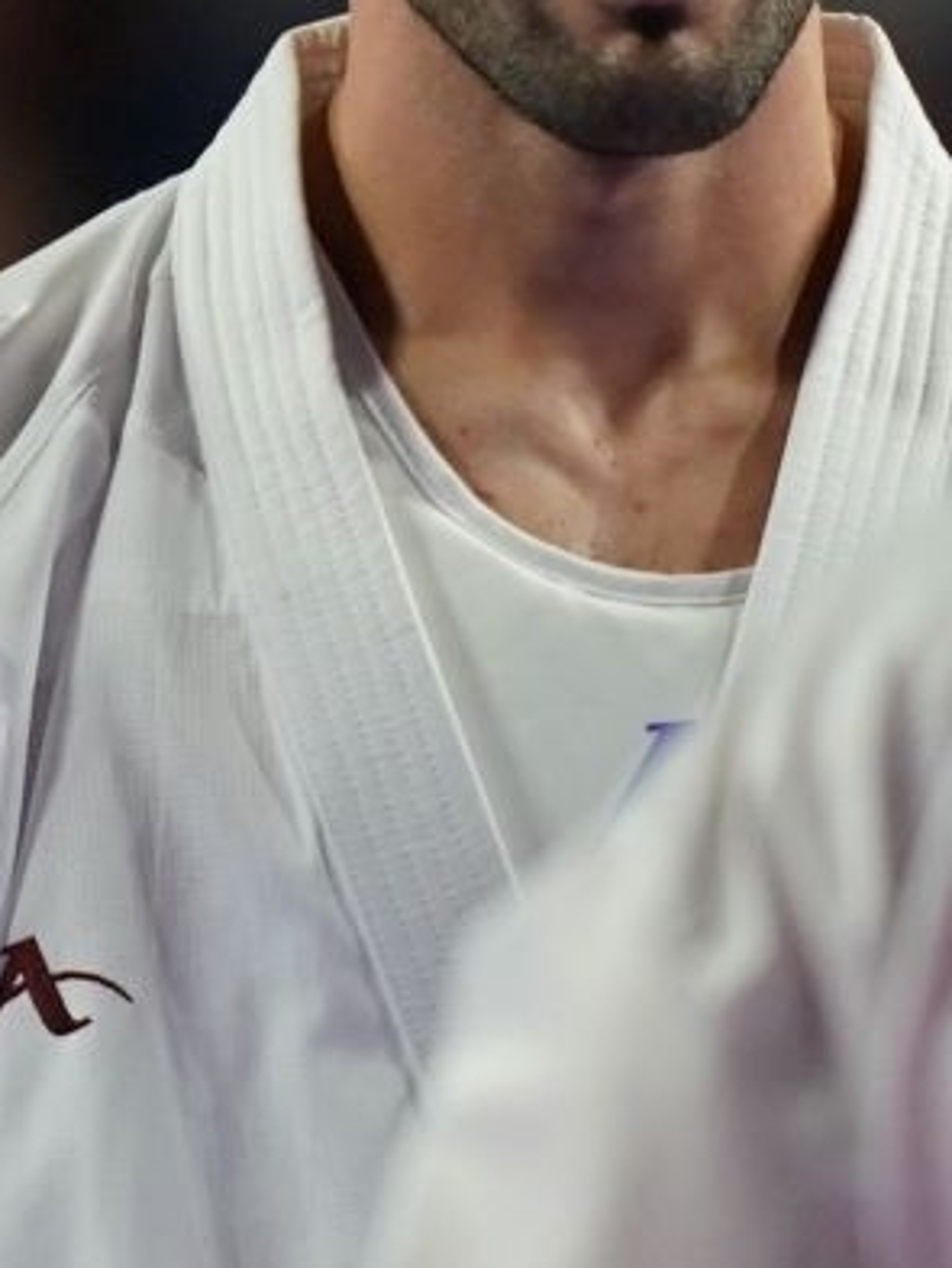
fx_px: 96900
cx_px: 552
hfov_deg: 0.6
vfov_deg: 0.7
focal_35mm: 2644
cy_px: 590
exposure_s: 1/1000
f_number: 2.8
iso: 1600
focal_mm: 400
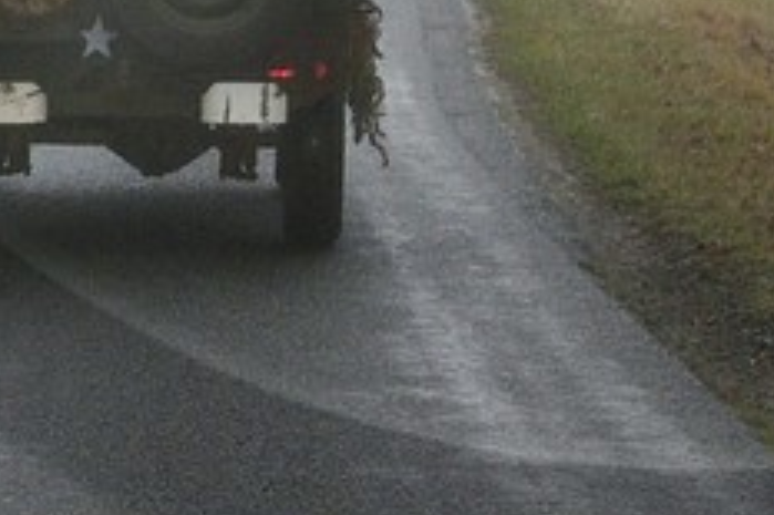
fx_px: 4727
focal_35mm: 220
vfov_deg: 6.0
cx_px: 711
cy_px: -751
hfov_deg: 9.3
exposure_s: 1/320
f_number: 5
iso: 800
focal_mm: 32
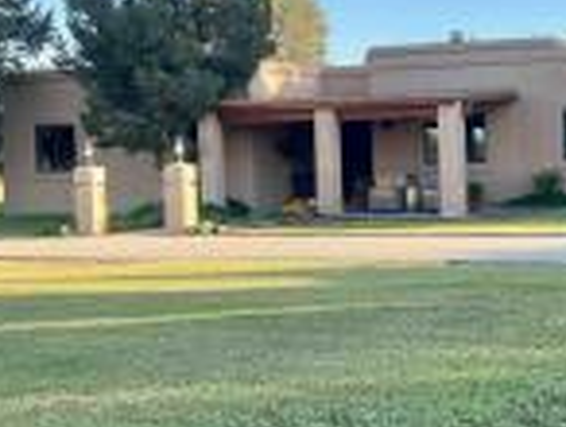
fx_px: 1163
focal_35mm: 71
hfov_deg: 26.0
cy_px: 217
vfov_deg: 20.8
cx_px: 562
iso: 50
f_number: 1.5
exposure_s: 1/1159
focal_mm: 5.7
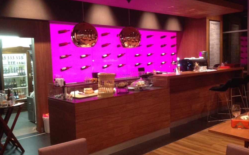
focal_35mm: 38
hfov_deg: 51.5
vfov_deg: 33.6
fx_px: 258
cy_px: 77
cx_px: 123
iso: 400
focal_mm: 4.28
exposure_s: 1/17
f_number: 2.4
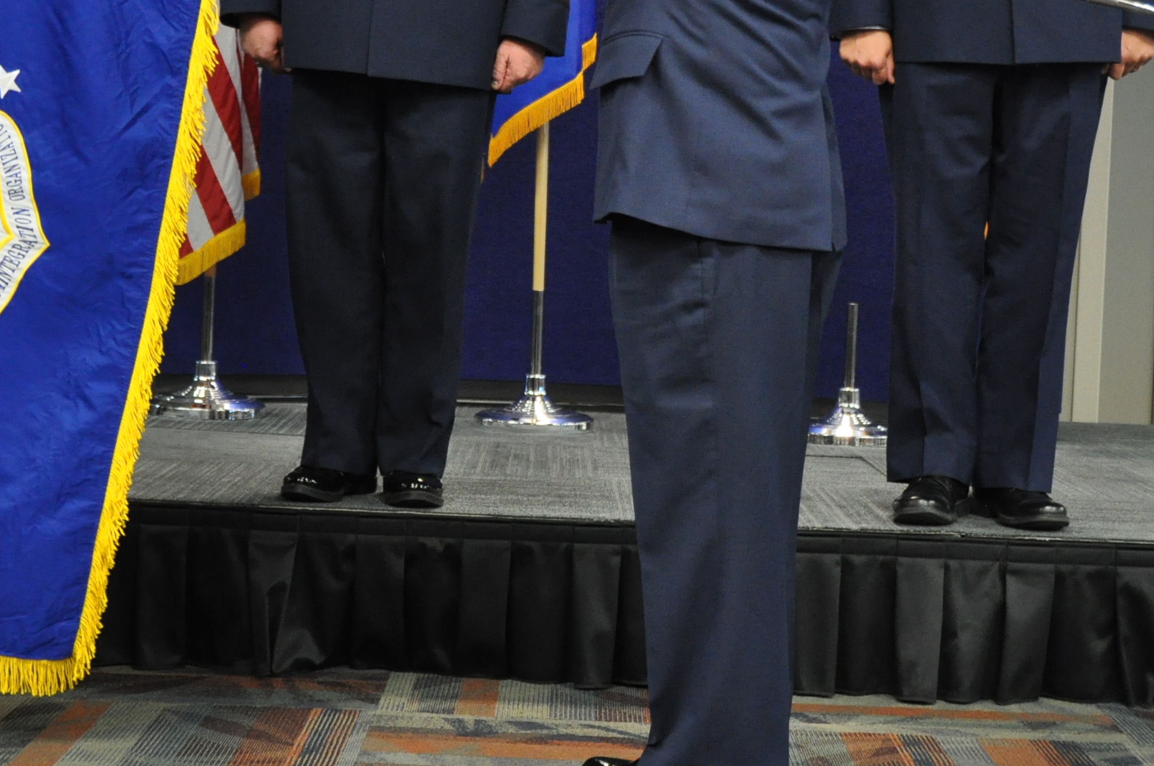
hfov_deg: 28.5
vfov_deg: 19.0
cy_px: 201
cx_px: 595
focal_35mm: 71
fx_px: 2273
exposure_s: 1/40
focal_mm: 24
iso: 1250
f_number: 3.8
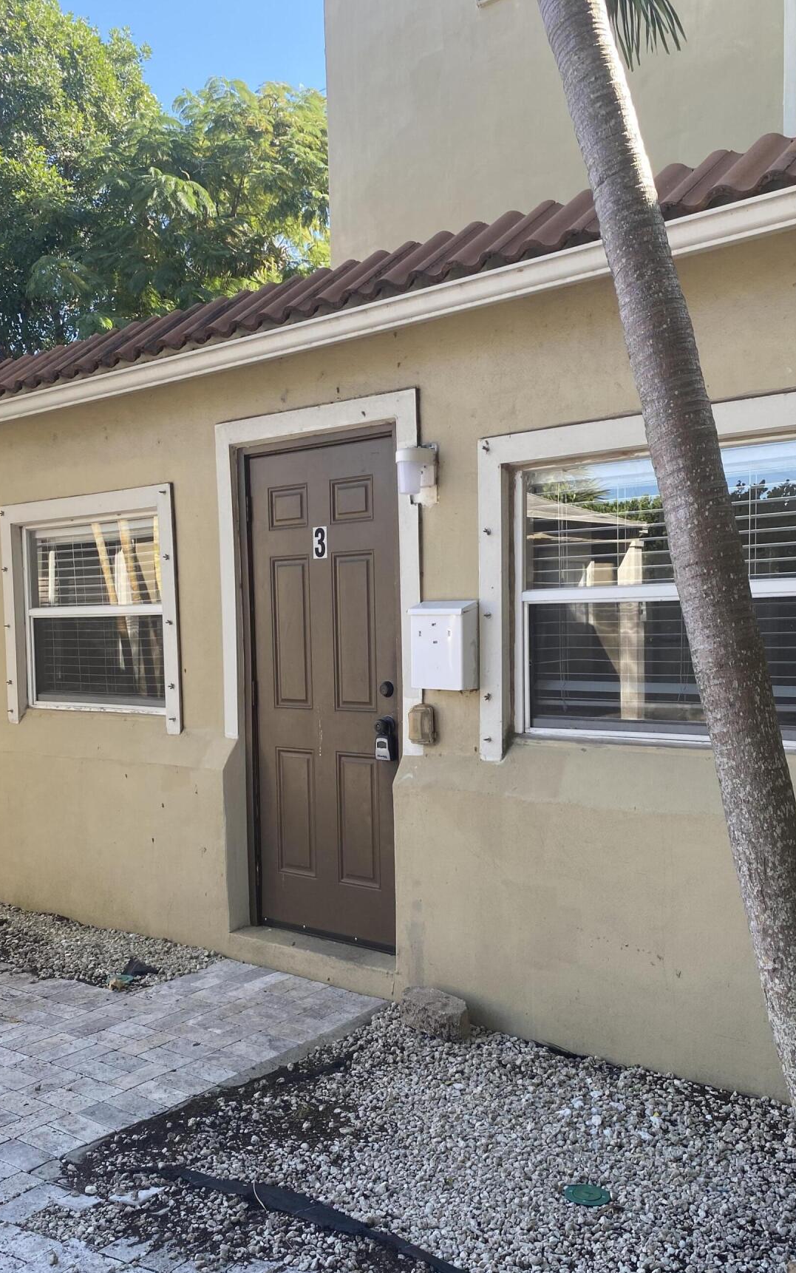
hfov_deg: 39.4
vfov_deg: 59.5
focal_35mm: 32
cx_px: 380
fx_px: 1110
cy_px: 714
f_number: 1.8
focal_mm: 4.25
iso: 32
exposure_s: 1/247
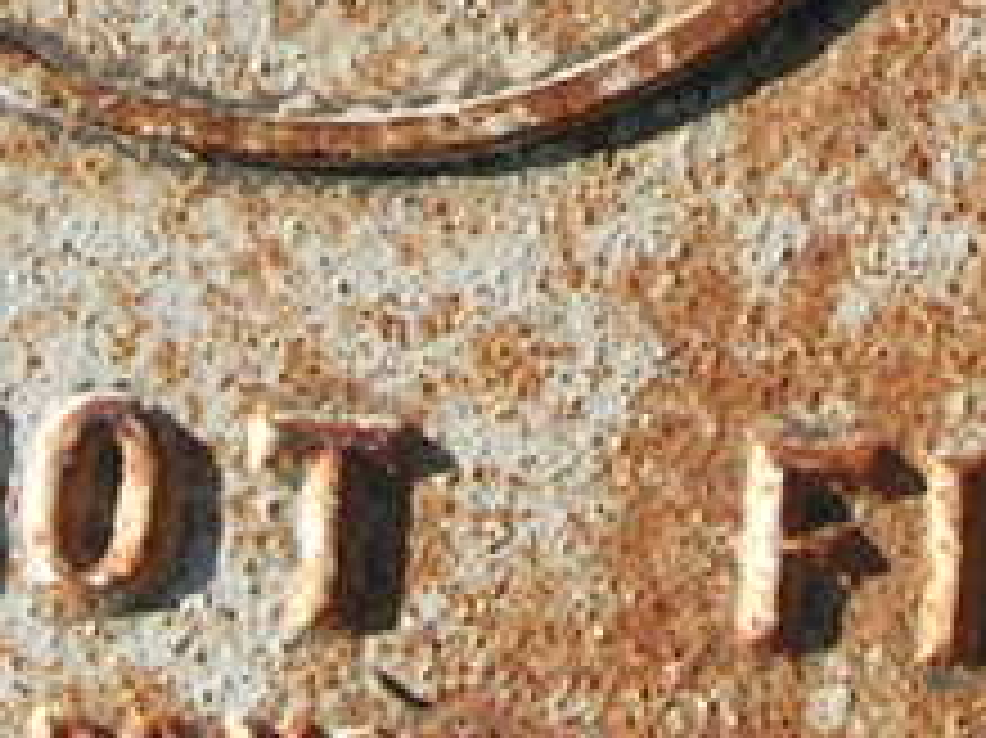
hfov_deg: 7.1
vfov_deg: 5.3
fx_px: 7914
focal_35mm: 278
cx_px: 423
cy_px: -378
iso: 64
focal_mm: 7.8
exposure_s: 1/588
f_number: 4.8
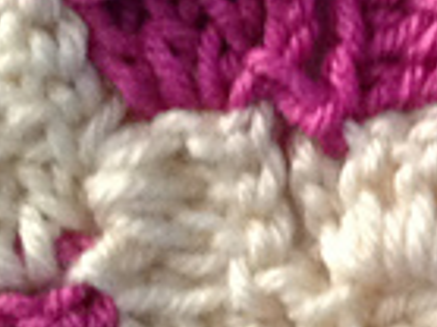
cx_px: 846
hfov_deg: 11.2
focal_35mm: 161
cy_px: 53
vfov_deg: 9.2
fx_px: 2031
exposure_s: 1/15
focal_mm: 4.28
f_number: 2.4
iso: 320
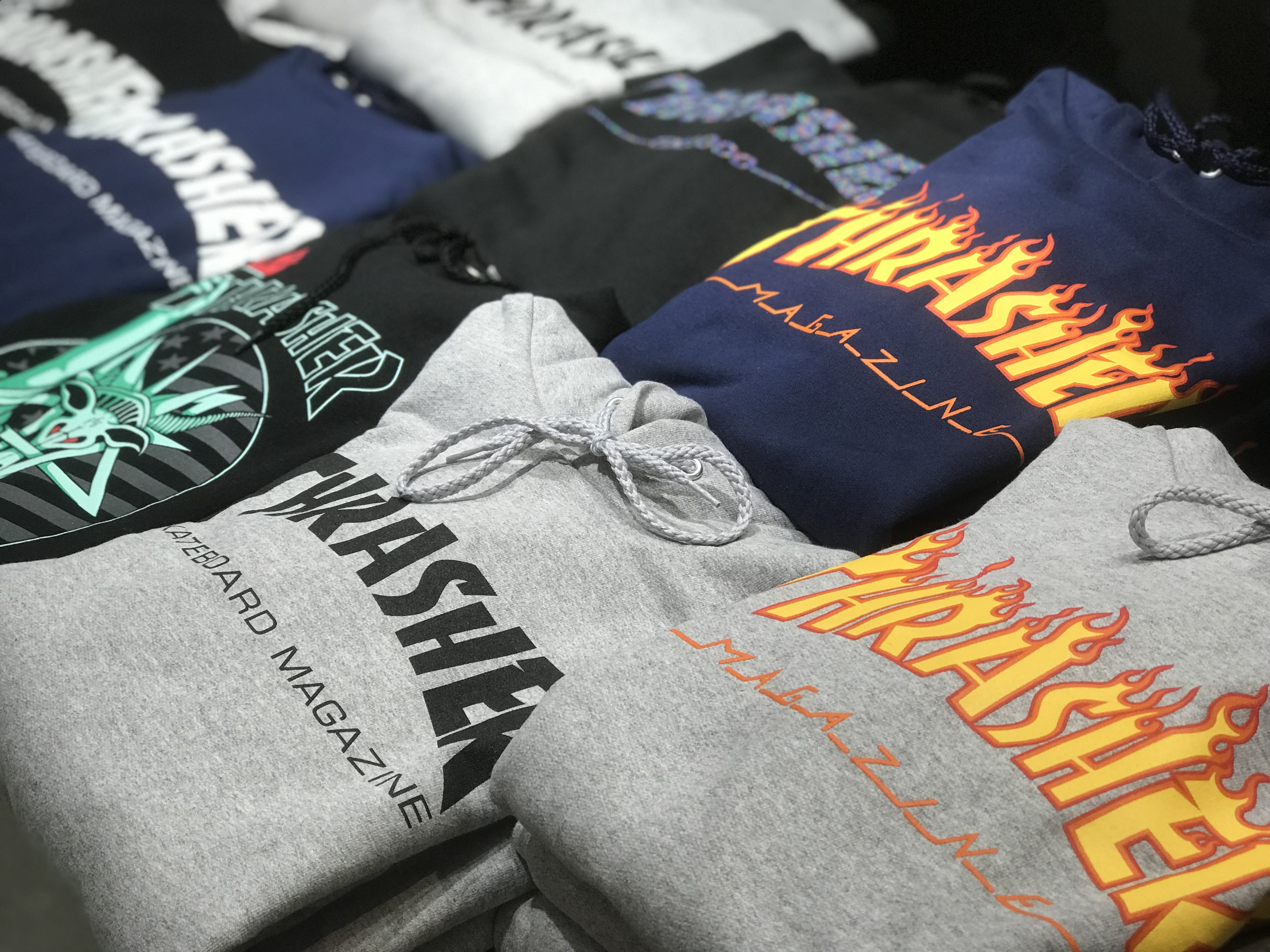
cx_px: 635
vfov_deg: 25.7
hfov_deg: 33.8
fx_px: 2091
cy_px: 476
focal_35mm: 57
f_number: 2.8
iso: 100
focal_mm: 6.6
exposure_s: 1/100
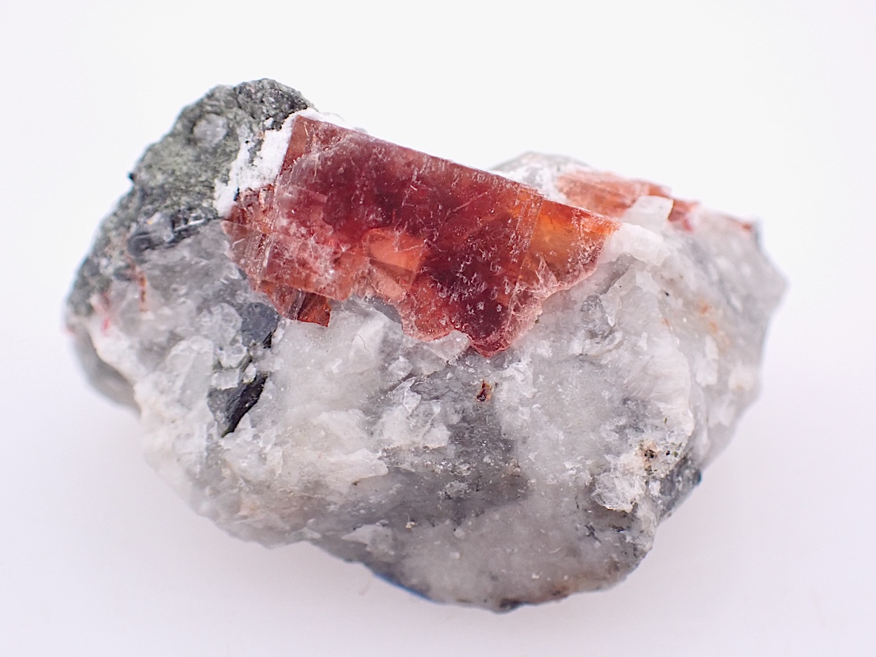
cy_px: 328
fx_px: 2531
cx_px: 438
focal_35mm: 100
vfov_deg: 14.8
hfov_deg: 19.6
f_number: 4.9
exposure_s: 1/200
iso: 800
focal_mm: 18
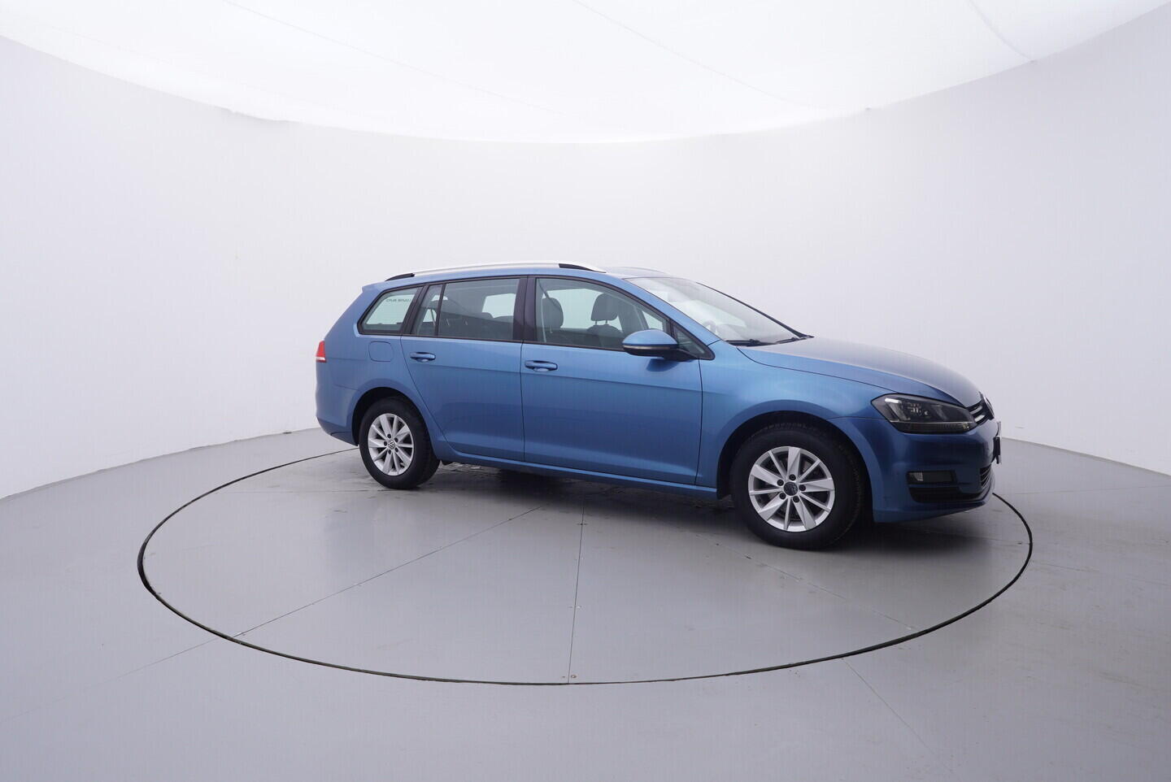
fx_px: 732
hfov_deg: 77.3
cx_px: 586
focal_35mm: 22
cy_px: 391
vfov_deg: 56.2
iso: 200
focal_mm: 15
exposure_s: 1/80
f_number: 5
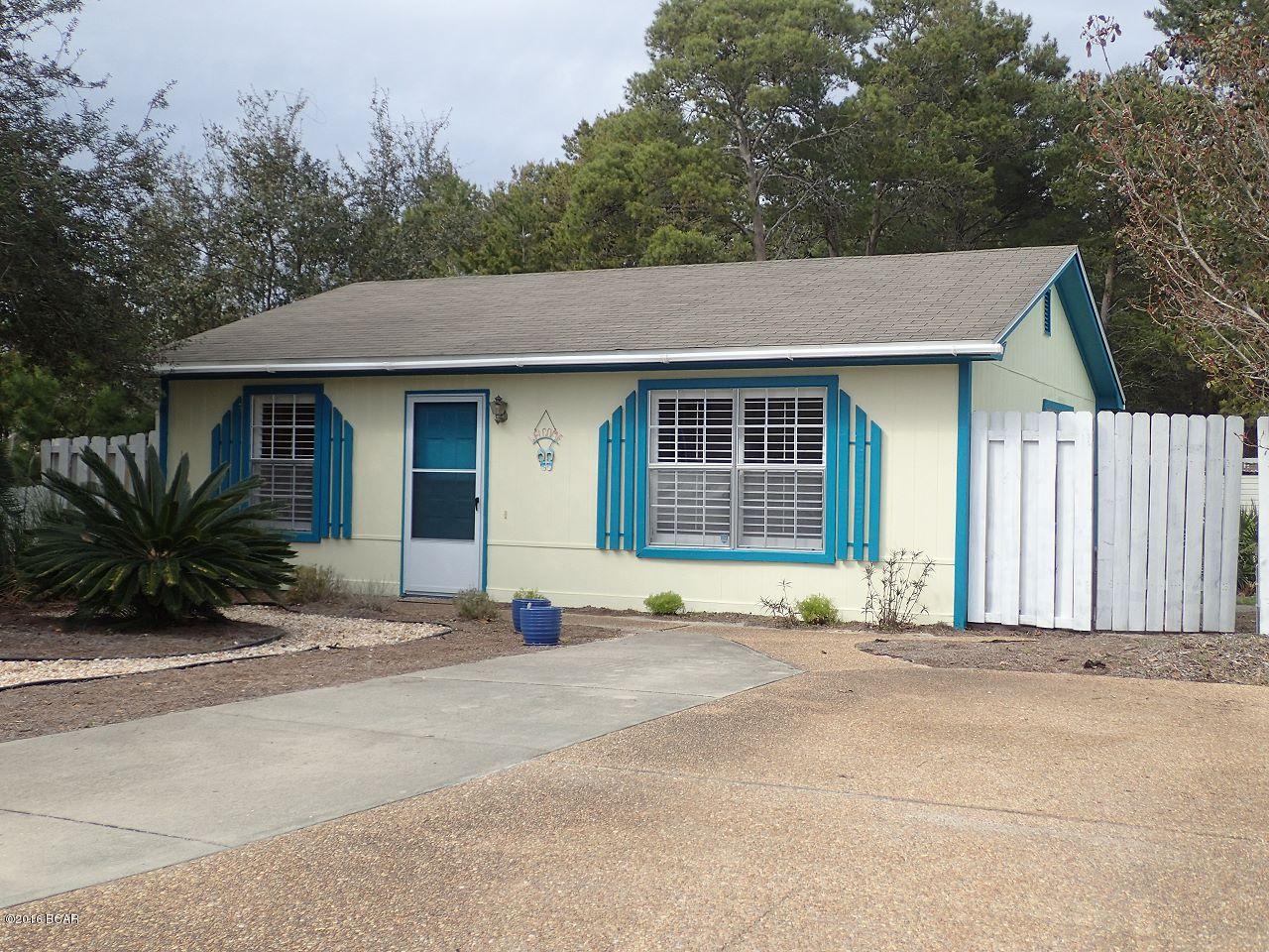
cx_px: 634
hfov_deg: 49.0
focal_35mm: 38
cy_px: 476
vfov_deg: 37.7
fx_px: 1393
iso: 100
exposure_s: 1/1000
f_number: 2.7
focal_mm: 6.86
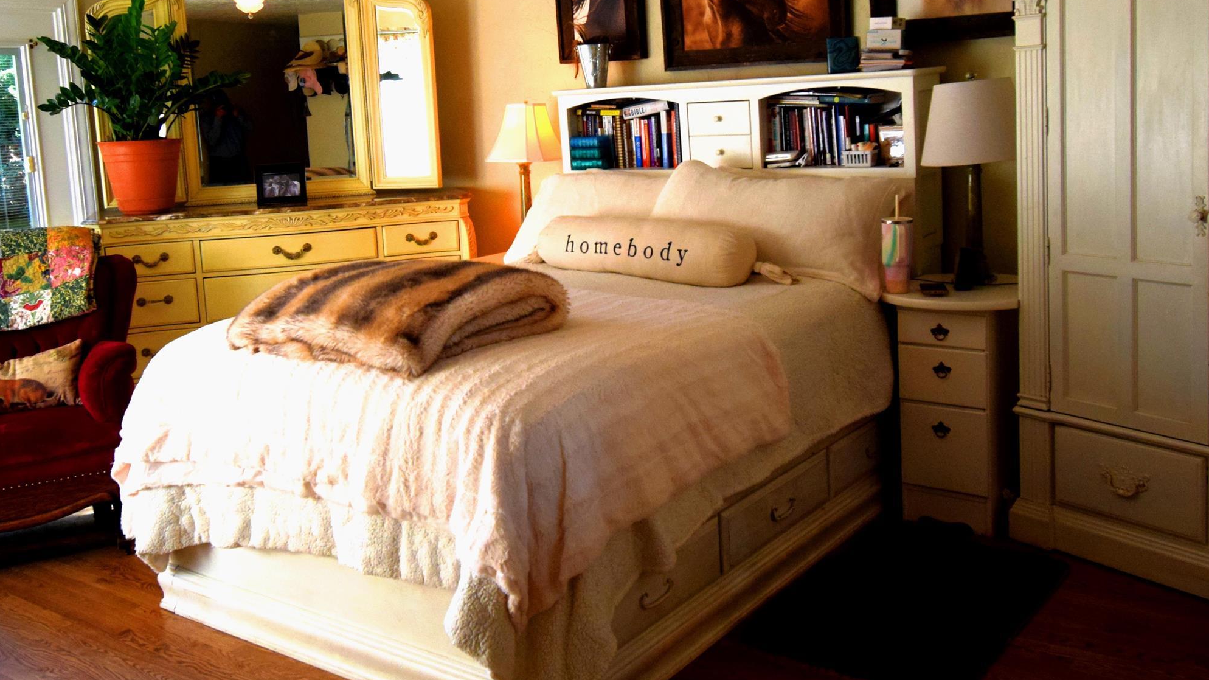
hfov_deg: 58.0
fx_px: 1090
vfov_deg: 34.4
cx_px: 631
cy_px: 234
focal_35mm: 34
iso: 1800
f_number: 5
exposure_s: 1/60
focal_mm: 14
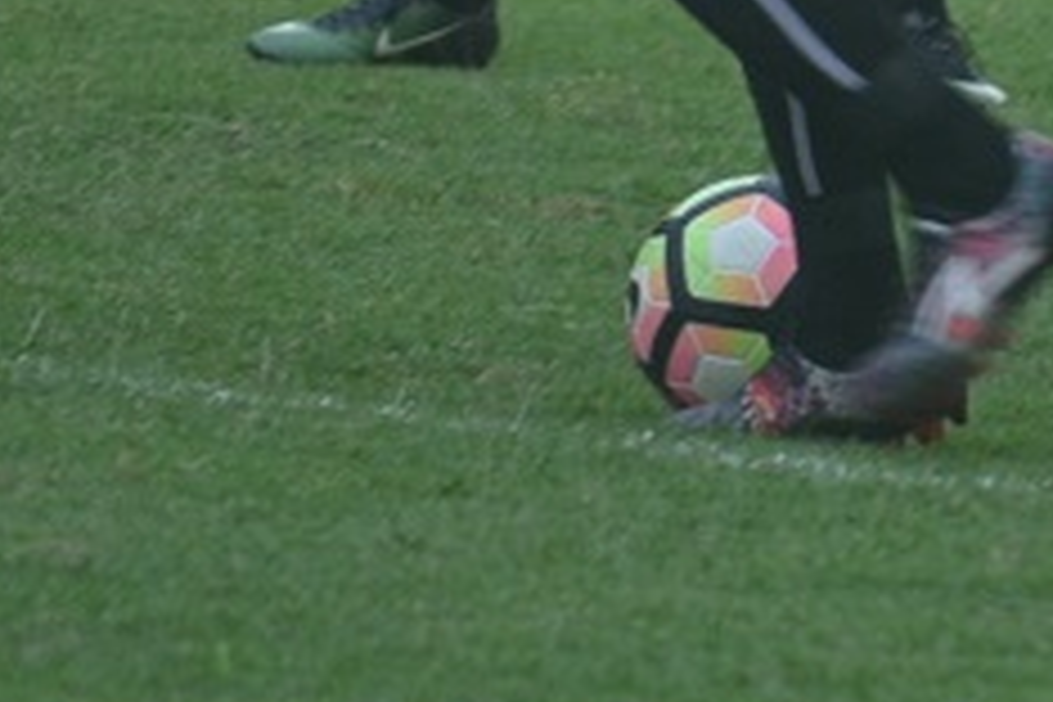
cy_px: -526
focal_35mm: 1232
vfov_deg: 1.1
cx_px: 878
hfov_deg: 1.7
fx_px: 36033
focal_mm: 200
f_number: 5.6
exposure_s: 1/160
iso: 280
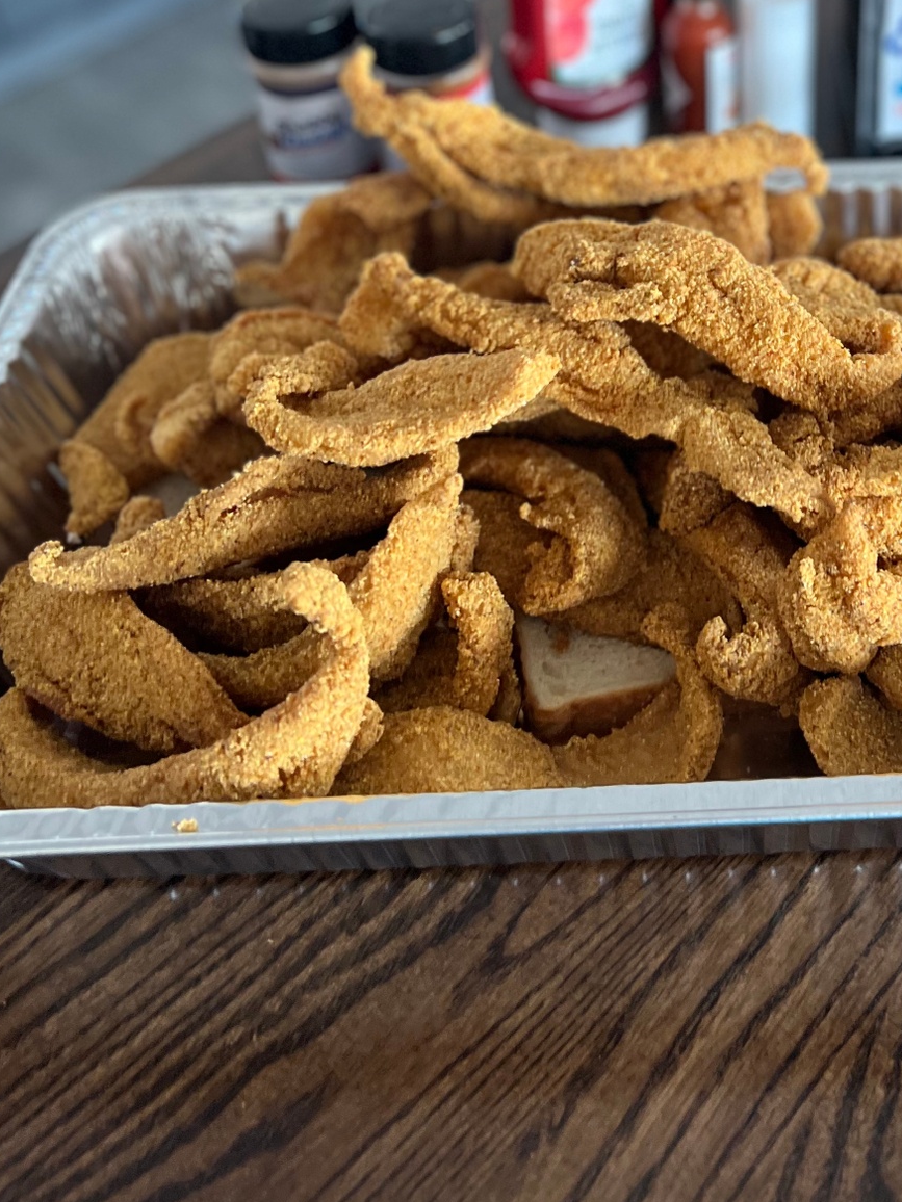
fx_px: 1563
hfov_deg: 31.6
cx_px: 682
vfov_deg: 40.3
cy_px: 233
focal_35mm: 45
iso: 160
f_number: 1.5
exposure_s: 1/60
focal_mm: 5.7
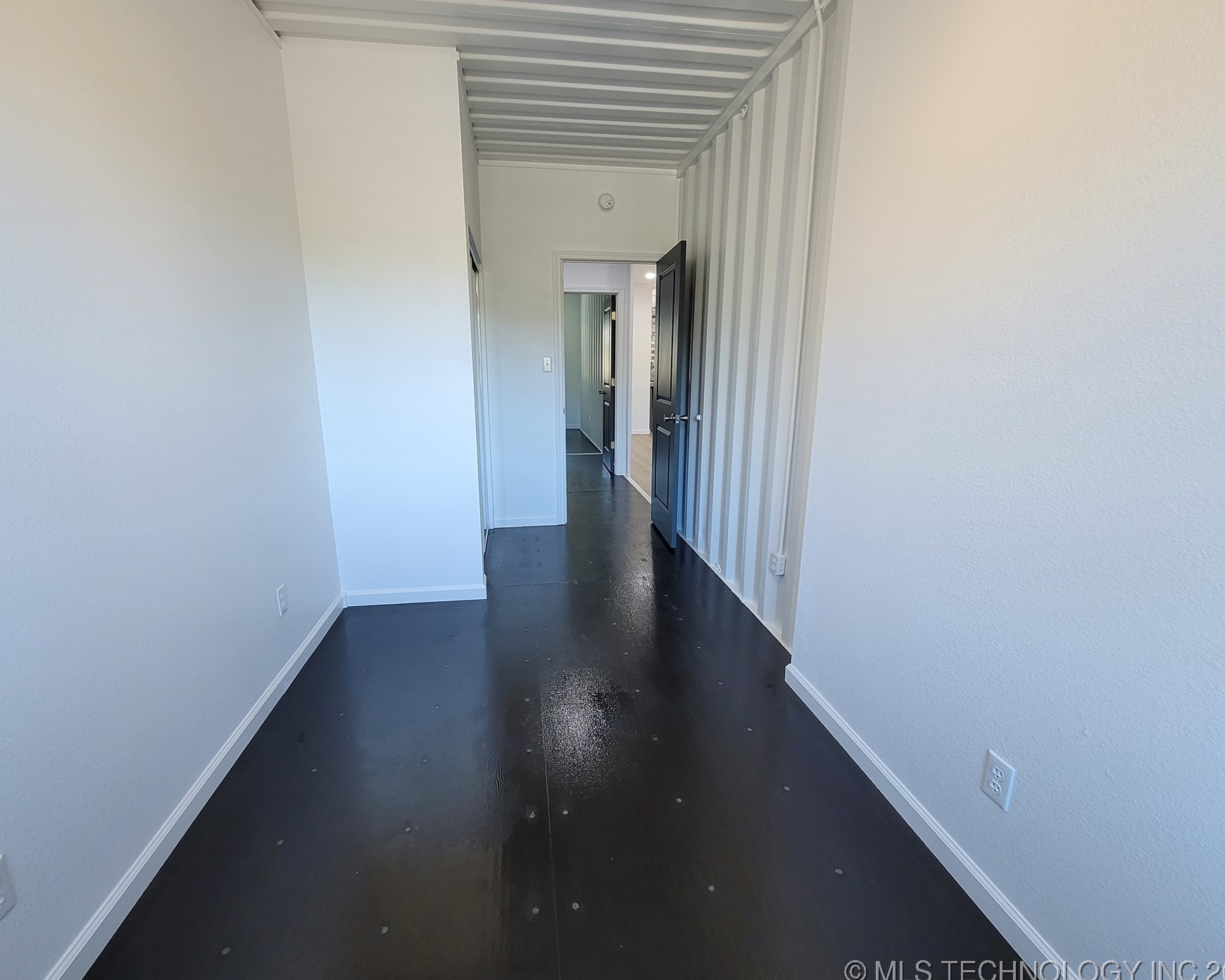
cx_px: 601
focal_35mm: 14
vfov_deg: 88.0
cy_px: 495
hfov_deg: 100.7
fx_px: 508
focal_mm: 2.2
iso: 160
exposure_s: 1/60
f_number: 2.2
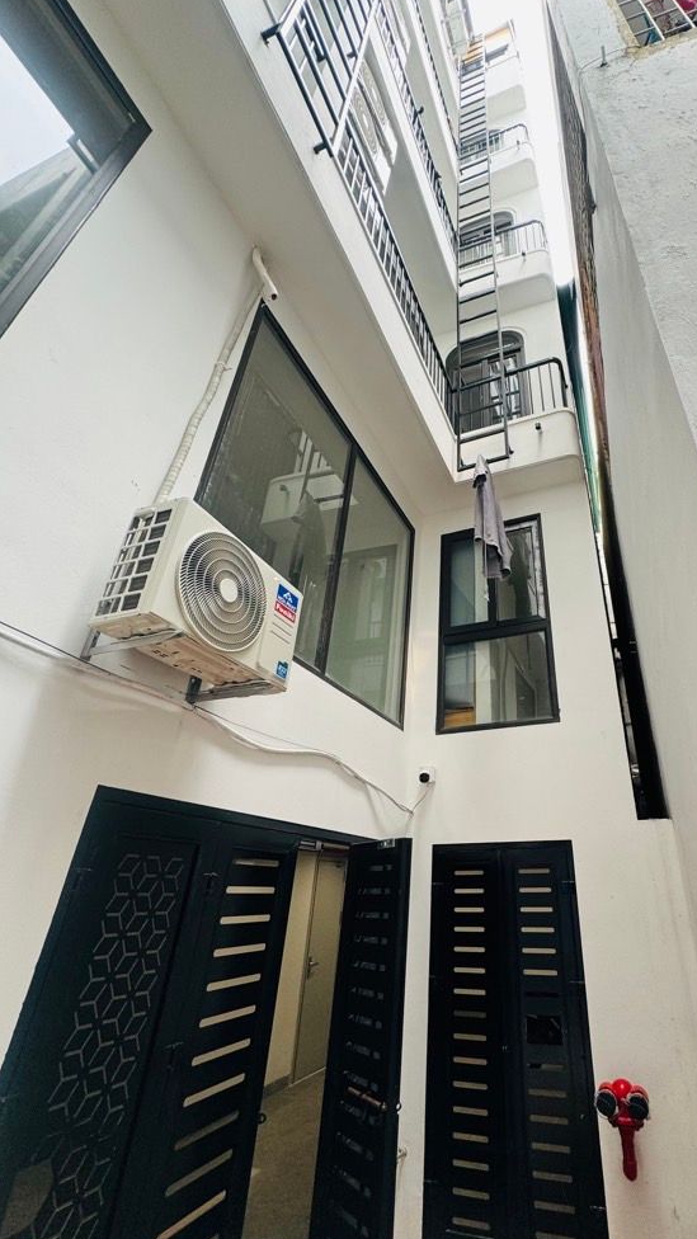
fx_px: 526
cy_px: 597
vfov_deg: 99.3
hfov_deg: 65.3
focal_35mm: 16
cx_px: 466
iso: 100
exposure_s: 1/99
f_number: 2.2
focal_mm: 2.22
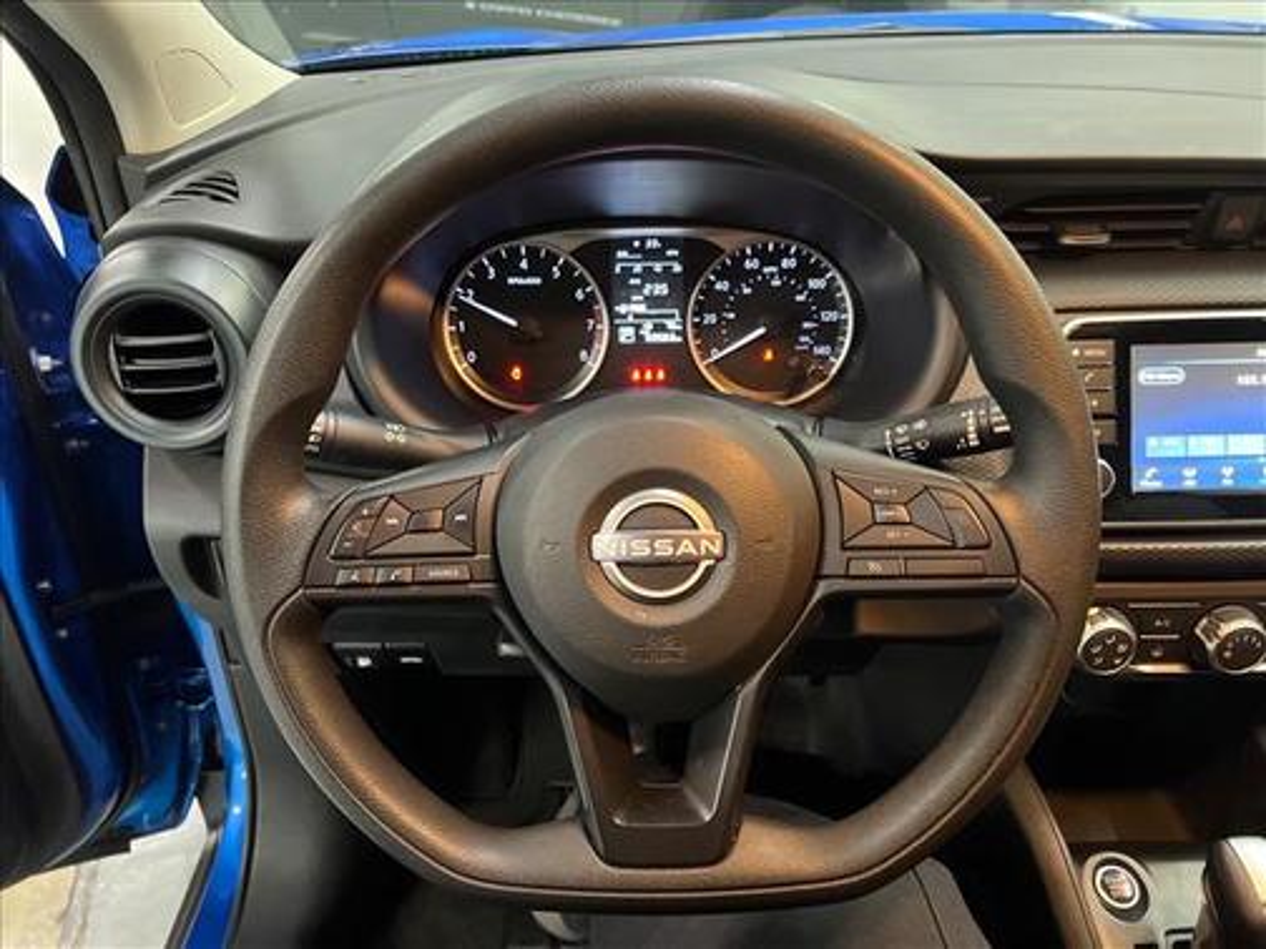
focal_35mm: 26
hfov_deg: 67.3
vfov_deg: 53.1
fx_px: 951
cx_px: 633
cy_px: 474
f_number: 1.5
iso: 800
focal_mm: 5.7
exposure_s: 1/30
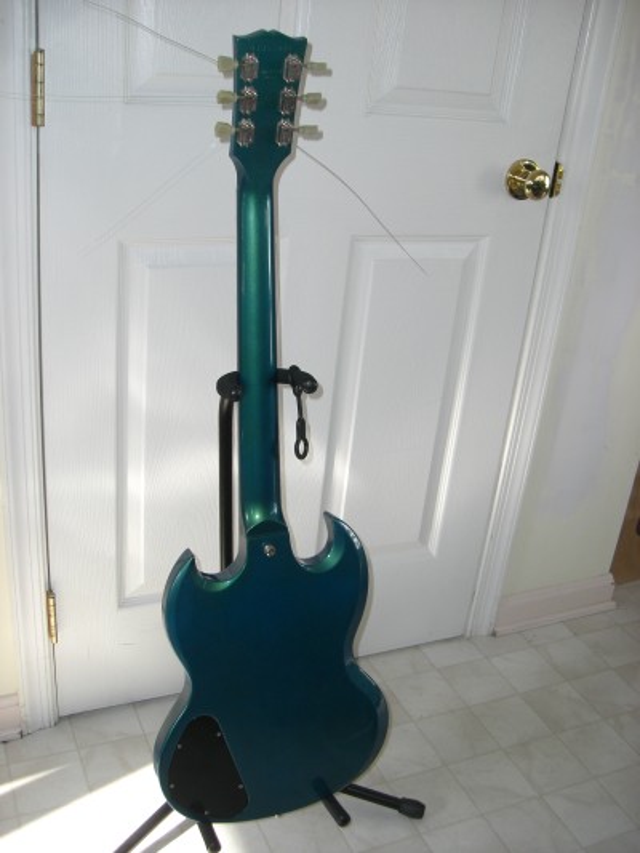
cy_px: 426
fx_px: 936
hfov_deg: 37.7
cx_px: 320
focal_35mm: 38
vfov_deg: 49.0
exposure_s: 1/60
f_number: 2.7
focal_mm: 6.2
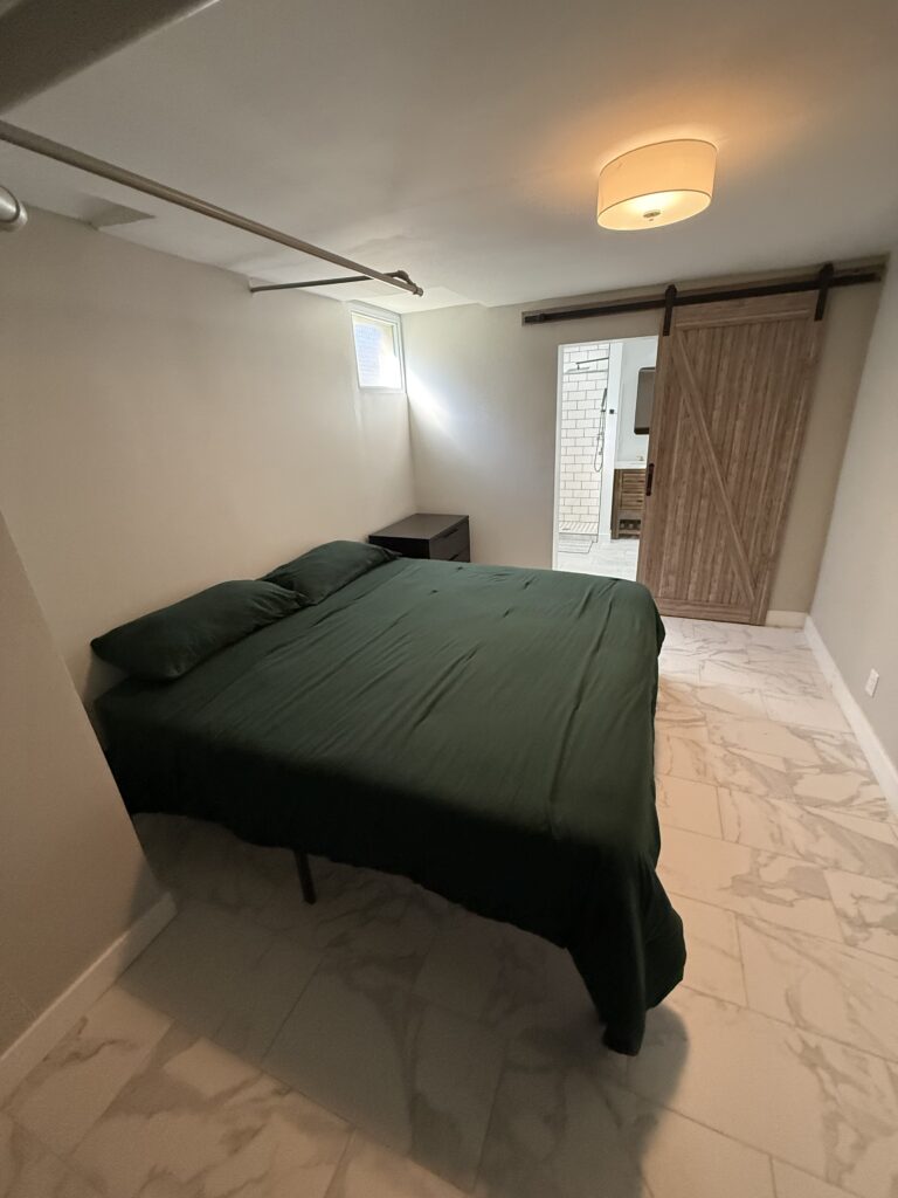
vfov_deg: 102.1
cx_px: 449
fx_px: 484
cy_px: 599
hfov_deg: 85.7
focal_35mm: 14
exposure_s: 1/120
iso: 500
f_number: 2.2
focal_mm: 2.22
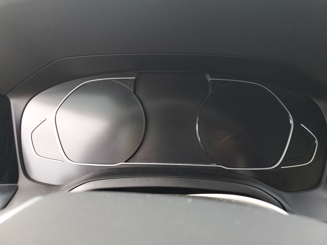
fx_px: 246
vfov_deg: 53.1
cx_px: 164
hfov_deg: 67.3
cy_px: 122
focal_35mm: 26
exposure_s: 1/133
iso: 50
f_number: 1.5
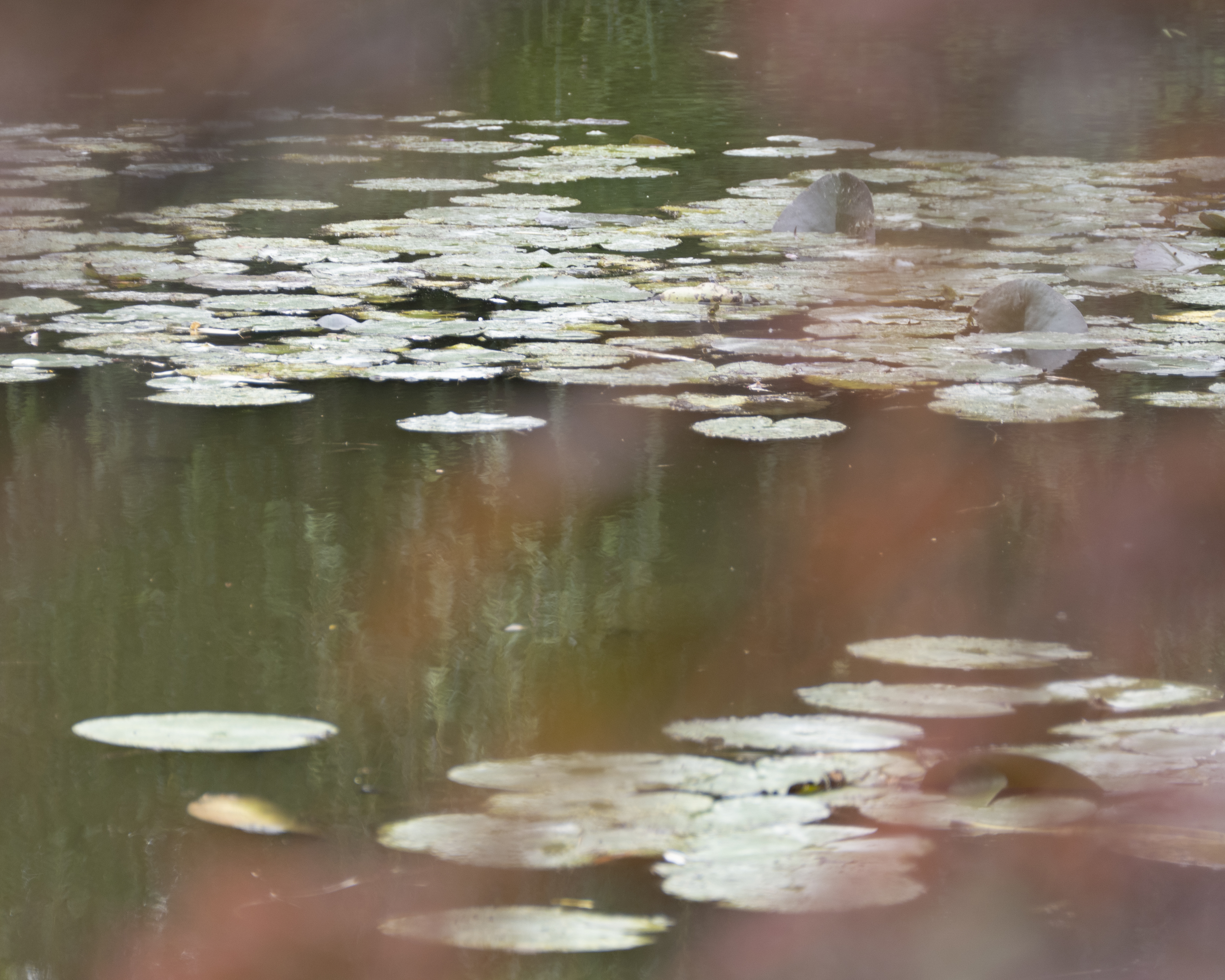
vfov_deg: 4.4
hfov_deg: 5.4
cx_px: 612
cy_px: 489
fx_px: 12871
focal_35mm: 355
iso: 125
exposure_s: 1/125
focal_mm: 114.8
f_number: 4
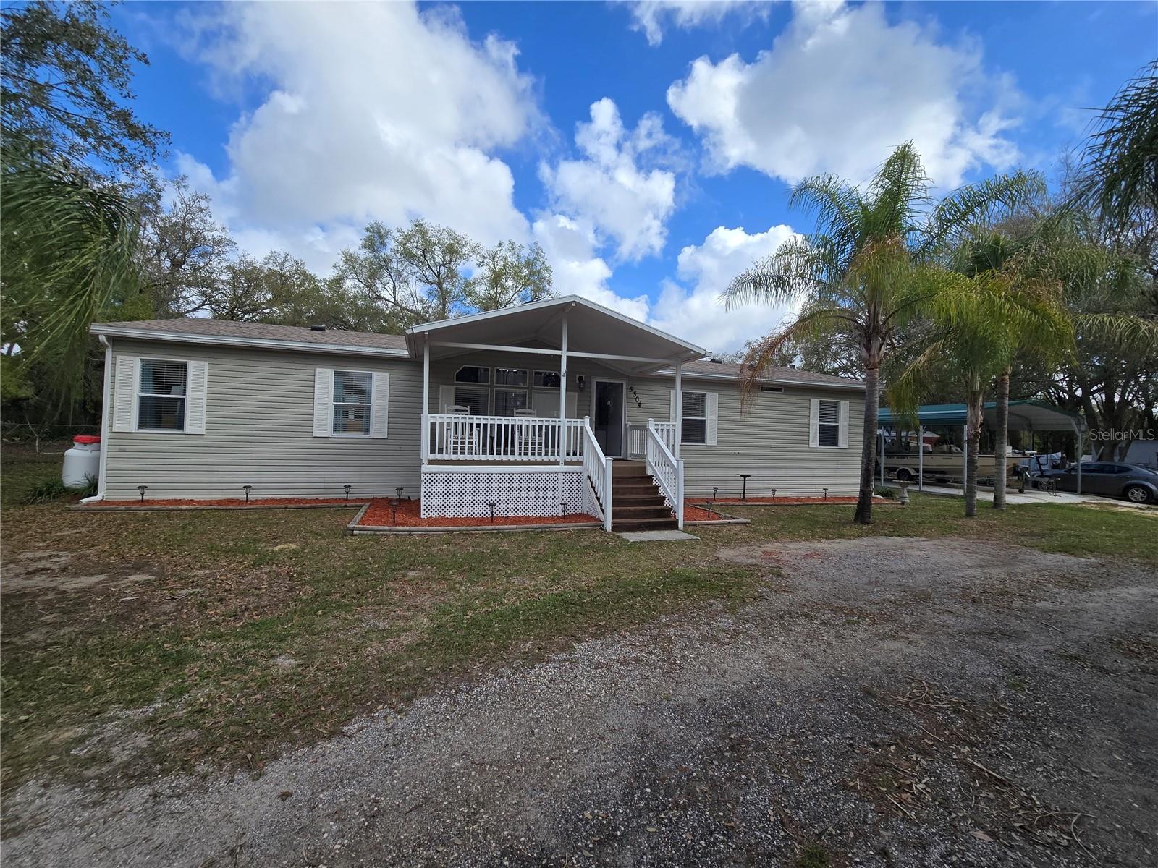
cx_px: 579
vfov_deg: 89.9
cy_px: 434
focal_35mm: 13
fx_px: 435
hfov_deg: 106.2
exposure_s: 1/2038
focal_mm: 2.2
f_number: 2.2
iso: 50
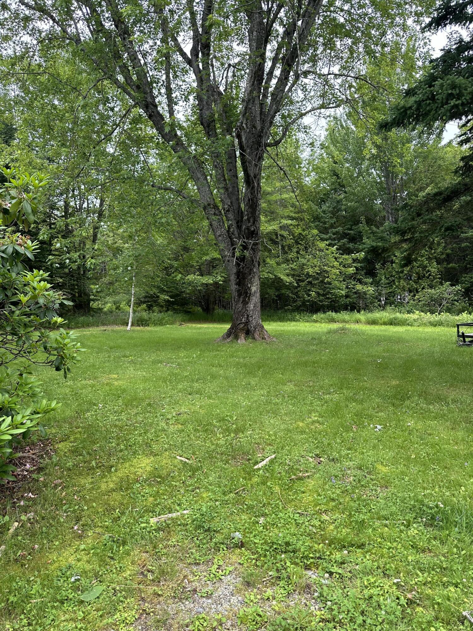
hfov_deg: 56.8
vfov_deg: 71.6
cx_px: 236
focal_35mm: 24
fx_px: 437
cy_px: 316
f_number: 1.78
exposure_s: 1/541
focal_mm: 6.86
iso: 80
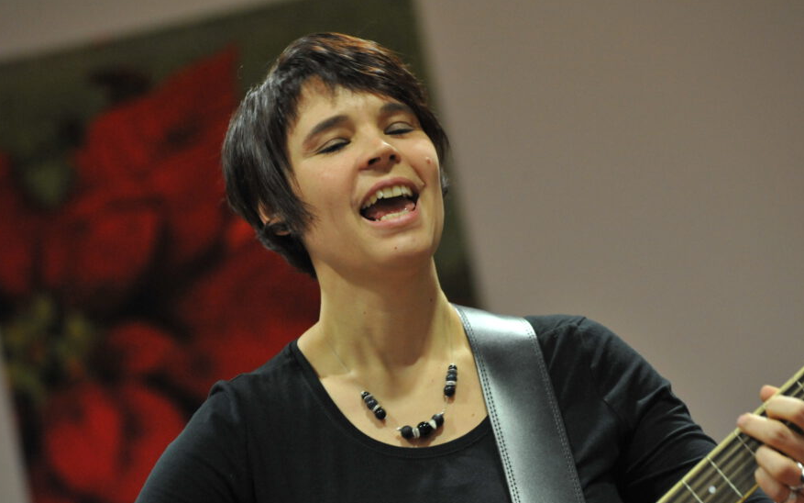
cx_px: 413
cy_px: 286
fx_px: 4952
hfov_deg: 9.3
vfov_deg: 5.8
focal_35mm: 226
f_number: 5
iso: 3200
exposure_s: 1/60
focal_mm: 190
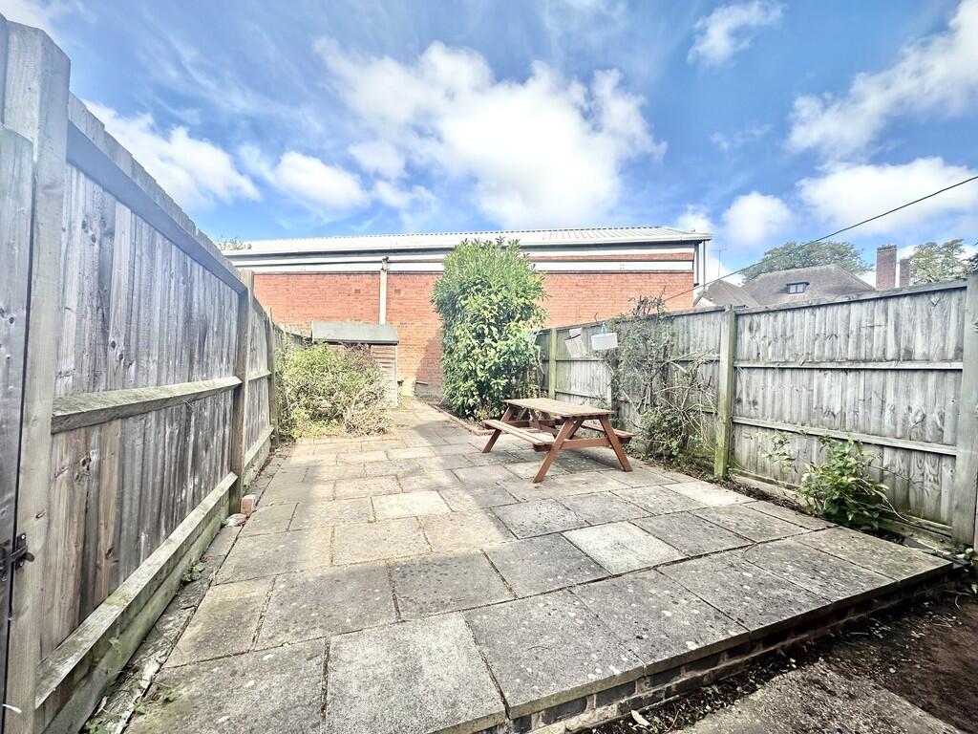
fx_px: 396
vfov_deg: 85.7
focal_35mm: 14
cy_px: 367
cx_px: 489
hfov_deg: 102.1
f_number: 2.2
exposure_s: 1/868
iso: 40
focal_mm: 2.22
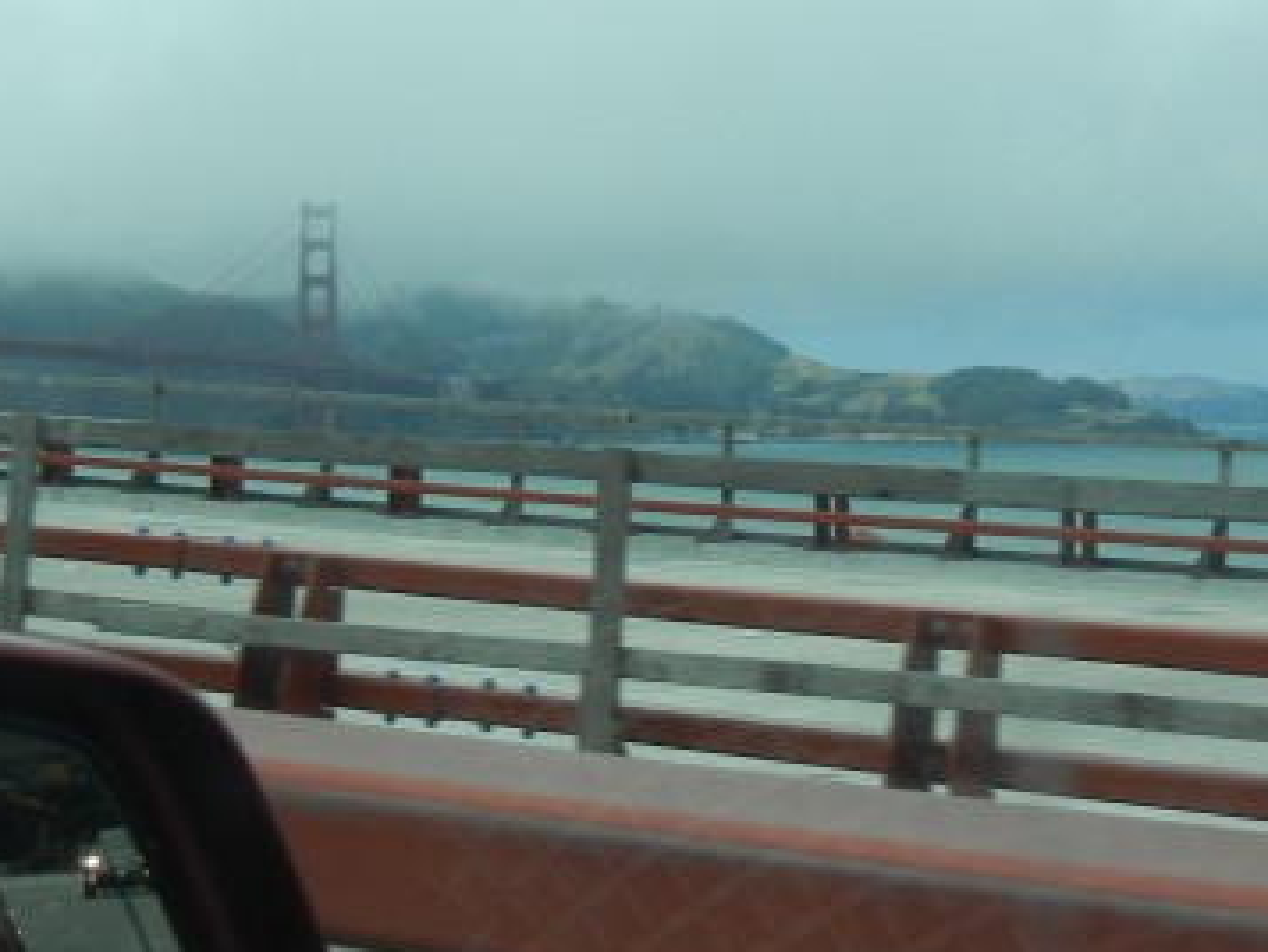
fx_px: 3151
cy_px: 139
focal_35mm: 86
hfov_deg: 22.7
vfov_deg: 17.0
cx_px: 661
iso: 160
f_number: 7
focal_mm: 5.4
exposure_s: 1/473
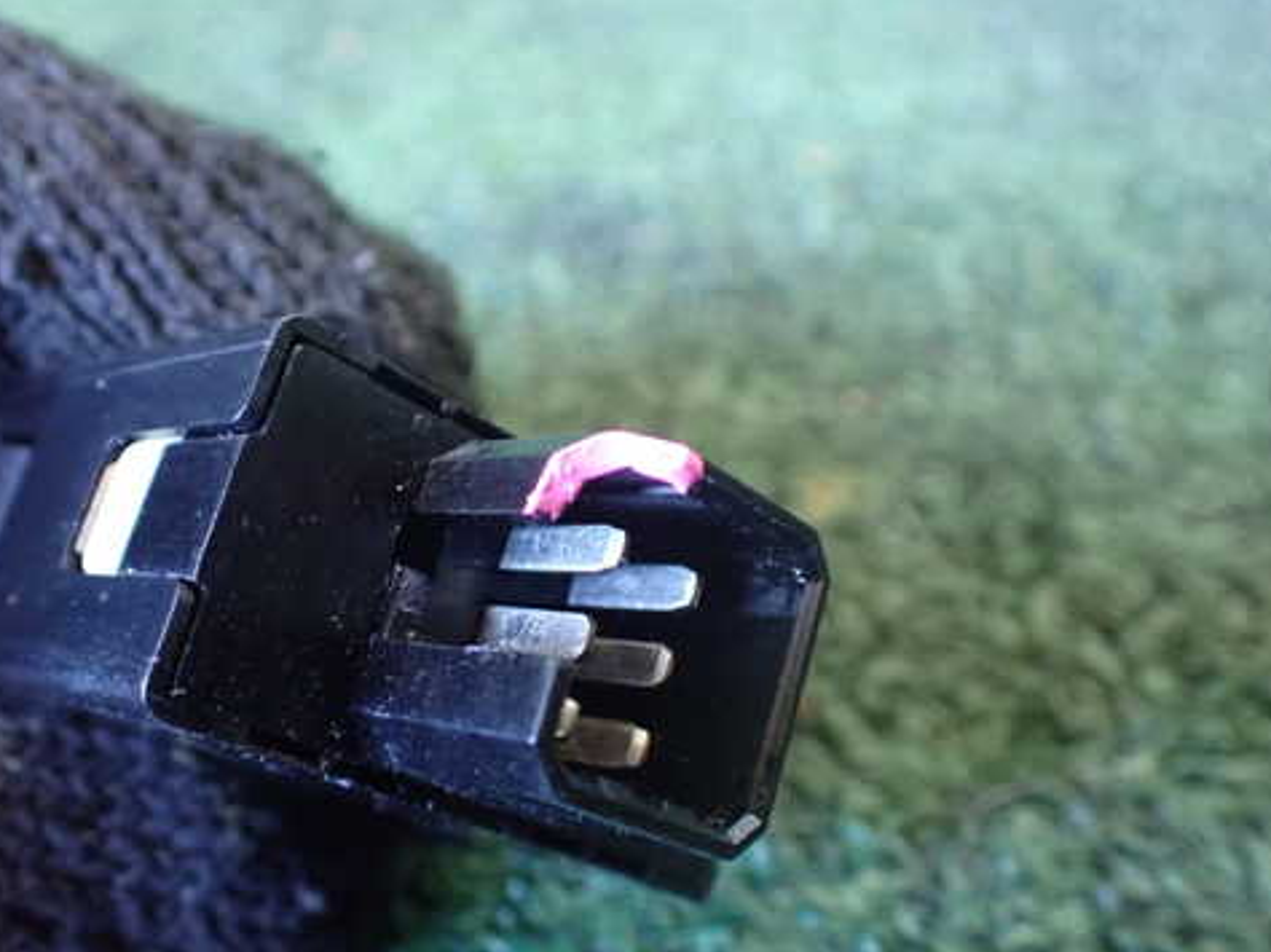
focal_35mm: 38
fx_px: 1395
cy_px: 528
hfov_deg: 48.9
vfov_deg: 37.6
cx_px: 571
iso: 1250
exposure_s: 1/30
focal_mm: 5.4
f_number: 2.3
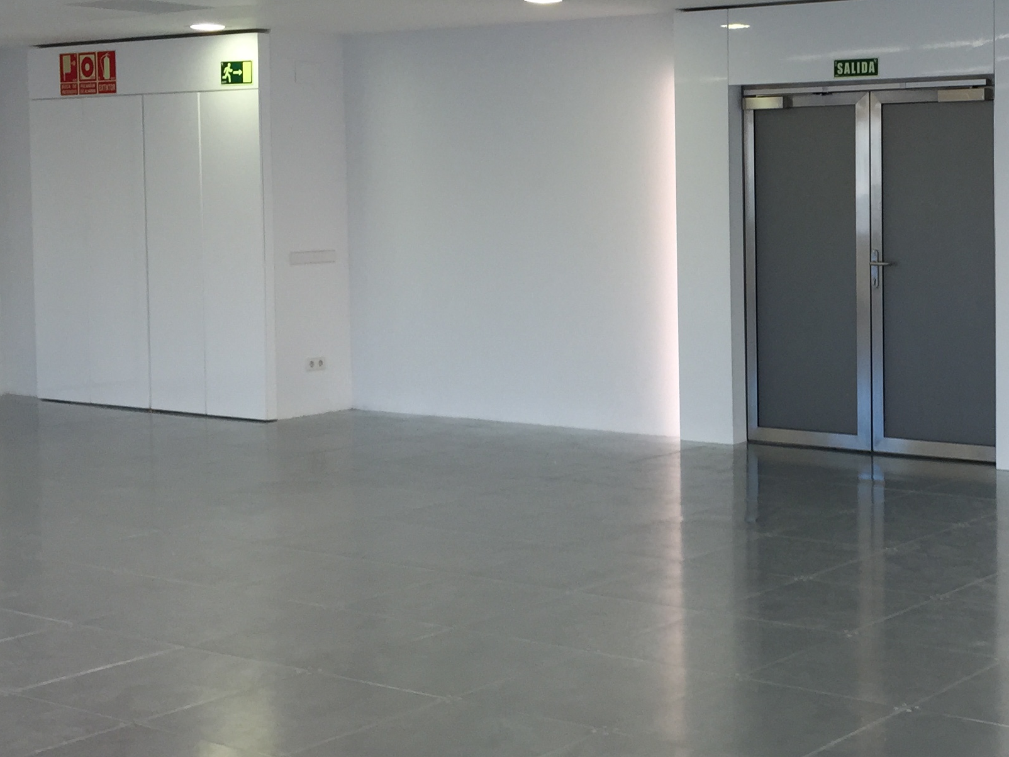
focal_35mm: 59
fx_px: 1720
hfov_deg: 31.3
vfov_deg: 24.7
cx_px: 888
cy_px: 263
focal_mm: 4.15
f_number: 2.2
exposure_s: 1/60
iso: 32
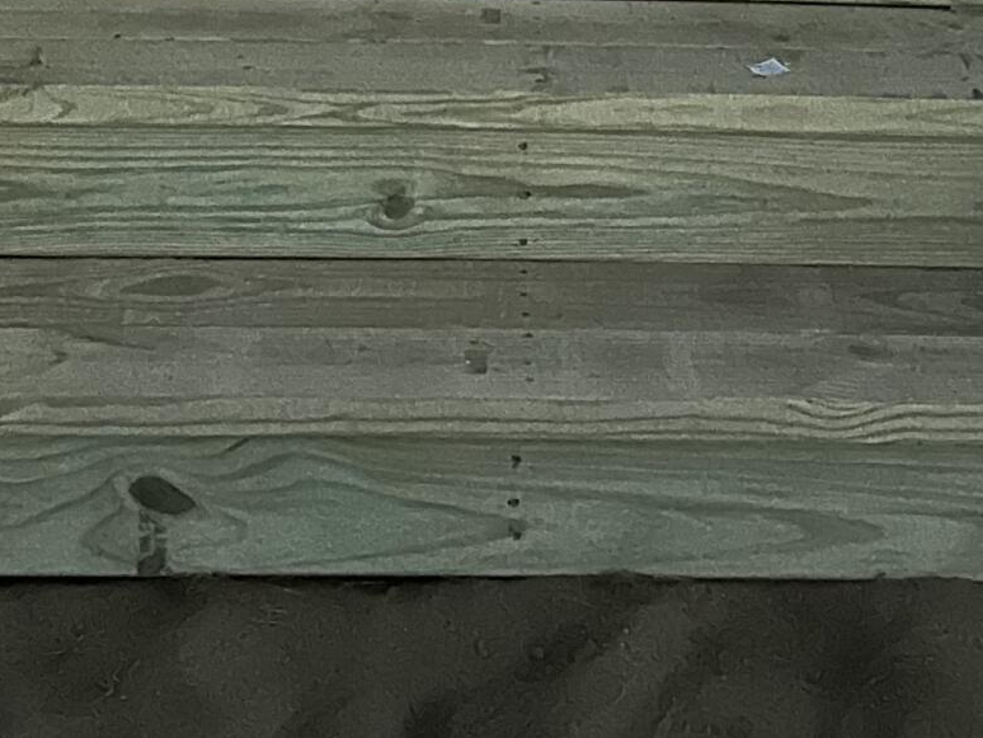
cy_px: -490
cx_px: 663
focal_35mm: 93
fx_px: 2642
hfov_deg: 21.0
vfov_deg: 14.4
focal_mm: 6.86
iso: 1600
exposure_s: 1/25
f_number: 1.78
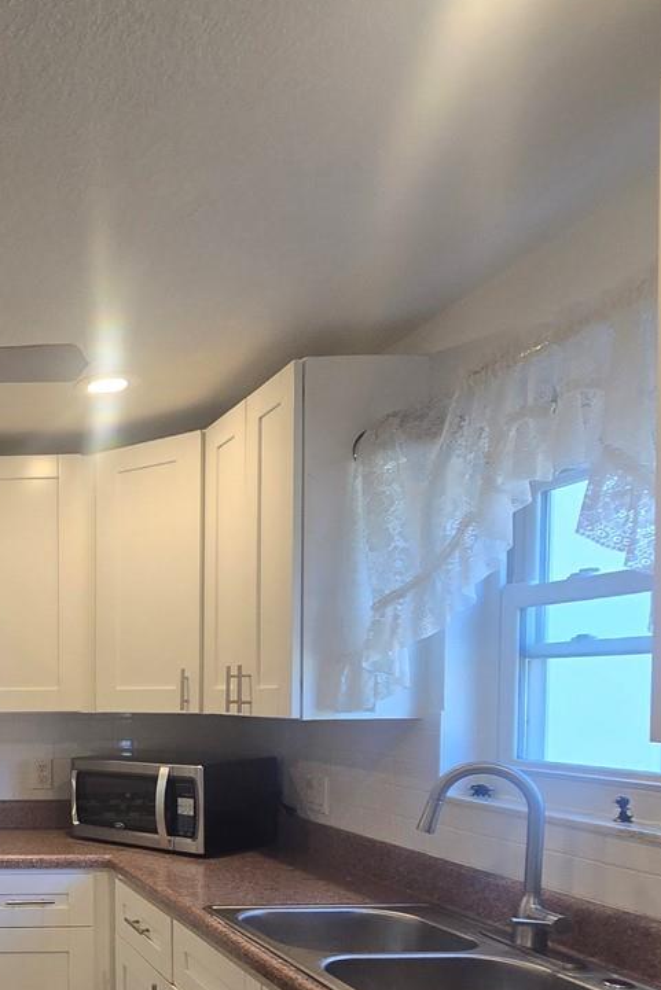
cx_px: -176
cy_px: 726
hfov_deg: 33.4
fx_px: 826
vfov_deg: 59.1
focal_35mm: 30
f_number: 2.2
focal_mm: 2.2
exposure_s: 1/60
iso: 100
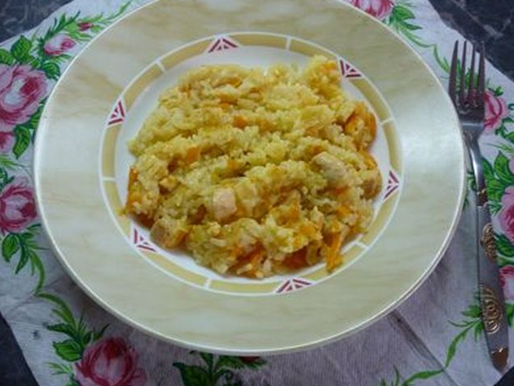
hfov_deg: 54.0
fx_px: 505
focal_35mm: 34
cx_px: 261
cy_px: 190
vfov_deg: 41.8
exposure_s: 1/30
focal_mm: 5.5
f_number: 2.8
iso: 250
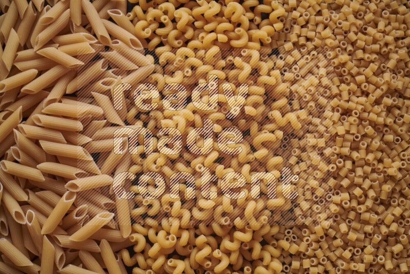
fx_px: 570
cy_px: 137
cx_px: 205
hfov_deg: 39.6
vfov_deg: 27.0
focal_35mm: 50
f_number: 8
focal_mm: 50
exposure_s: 1/100
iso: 160
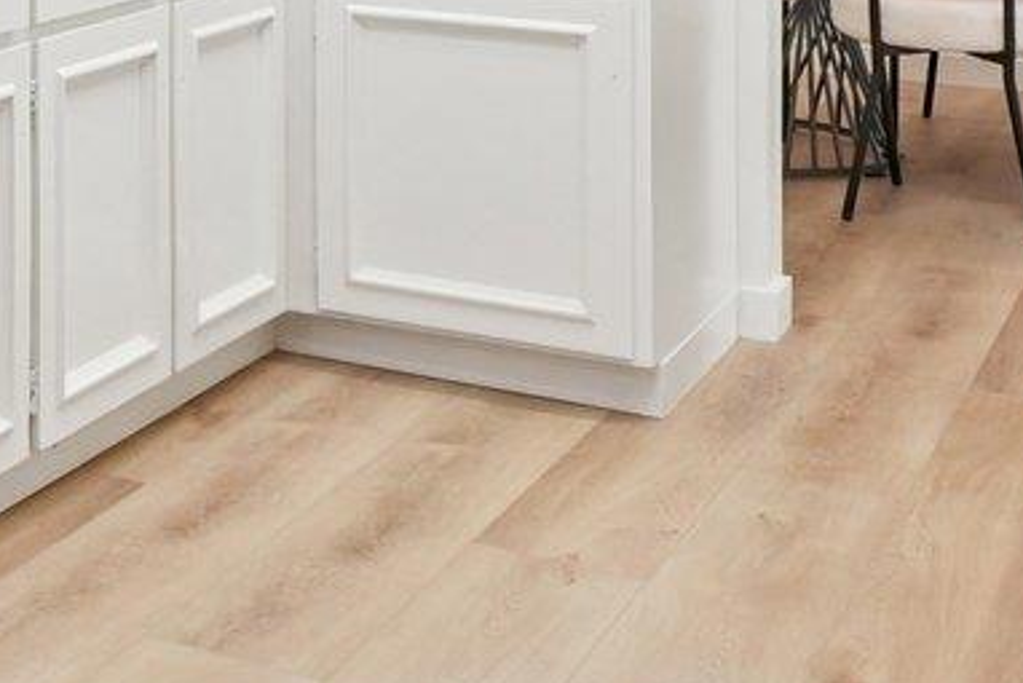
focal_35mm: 75
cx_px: -308
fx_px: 2132
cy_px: -325
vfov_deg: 16.6
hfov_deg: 23.8
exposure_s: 1/30
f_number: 8
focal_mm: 14
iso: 640
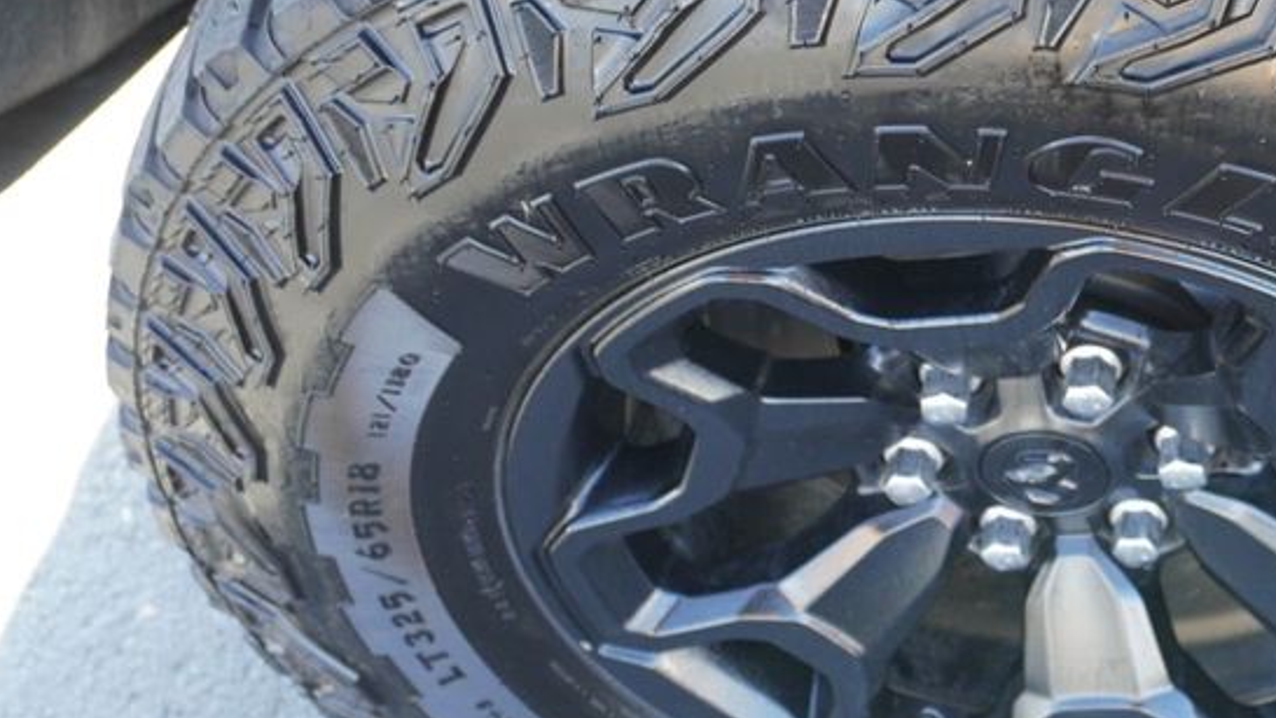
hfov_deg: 35.7
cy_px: 232
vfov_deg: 21.4
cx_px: 1066
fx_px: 1894
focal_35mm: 56
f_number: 4
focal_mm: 19
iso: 640
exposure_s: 1/160
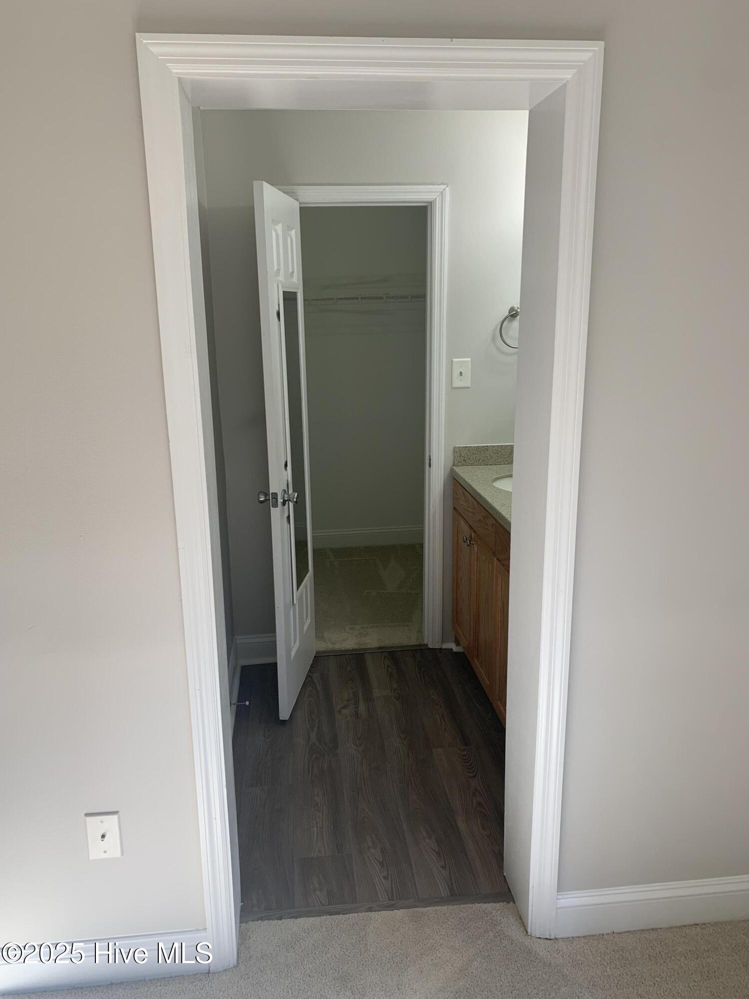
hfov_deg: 53.1
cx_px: 374
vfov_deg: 67.3
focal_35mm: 26
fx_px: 750
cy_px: 500
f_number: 1.8
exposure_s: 1/121
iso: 50
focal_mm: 4.25
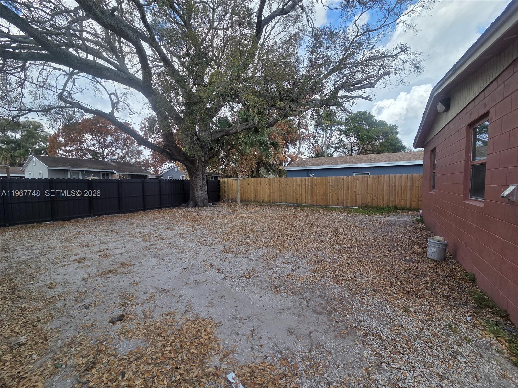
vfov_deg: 89.9
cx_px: 259
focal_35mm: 13
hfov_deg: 106.2
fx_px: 195
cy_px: 194
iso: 50
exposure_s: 1/1117
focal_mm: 2.2
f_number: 2.2
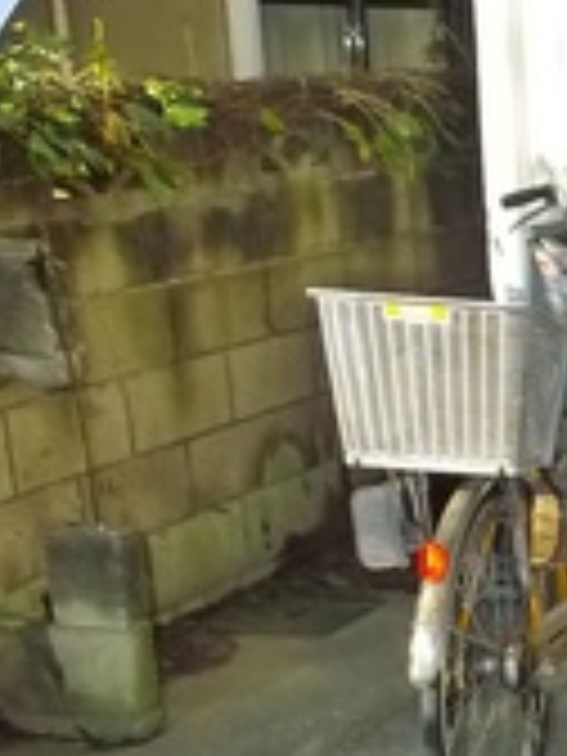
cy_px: 567
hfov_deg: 12.8
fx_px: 2184
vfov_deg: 19.5
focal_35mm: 100
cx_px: 1154
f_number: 3.2
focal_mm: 5.1
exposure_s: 1/400
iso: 400
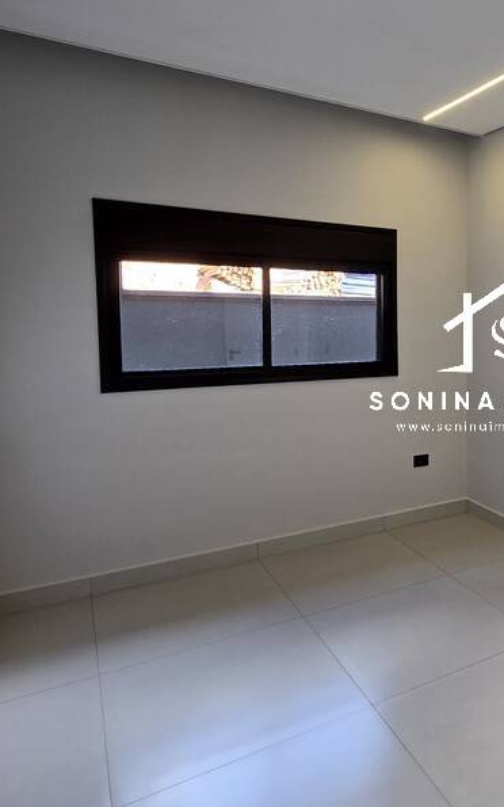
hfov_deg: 42.4
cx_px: 507
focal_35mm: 25
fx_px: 549
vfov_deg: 72.3
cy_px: 357
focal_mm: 2.2
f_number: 2.2
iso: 64
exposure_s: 1/60
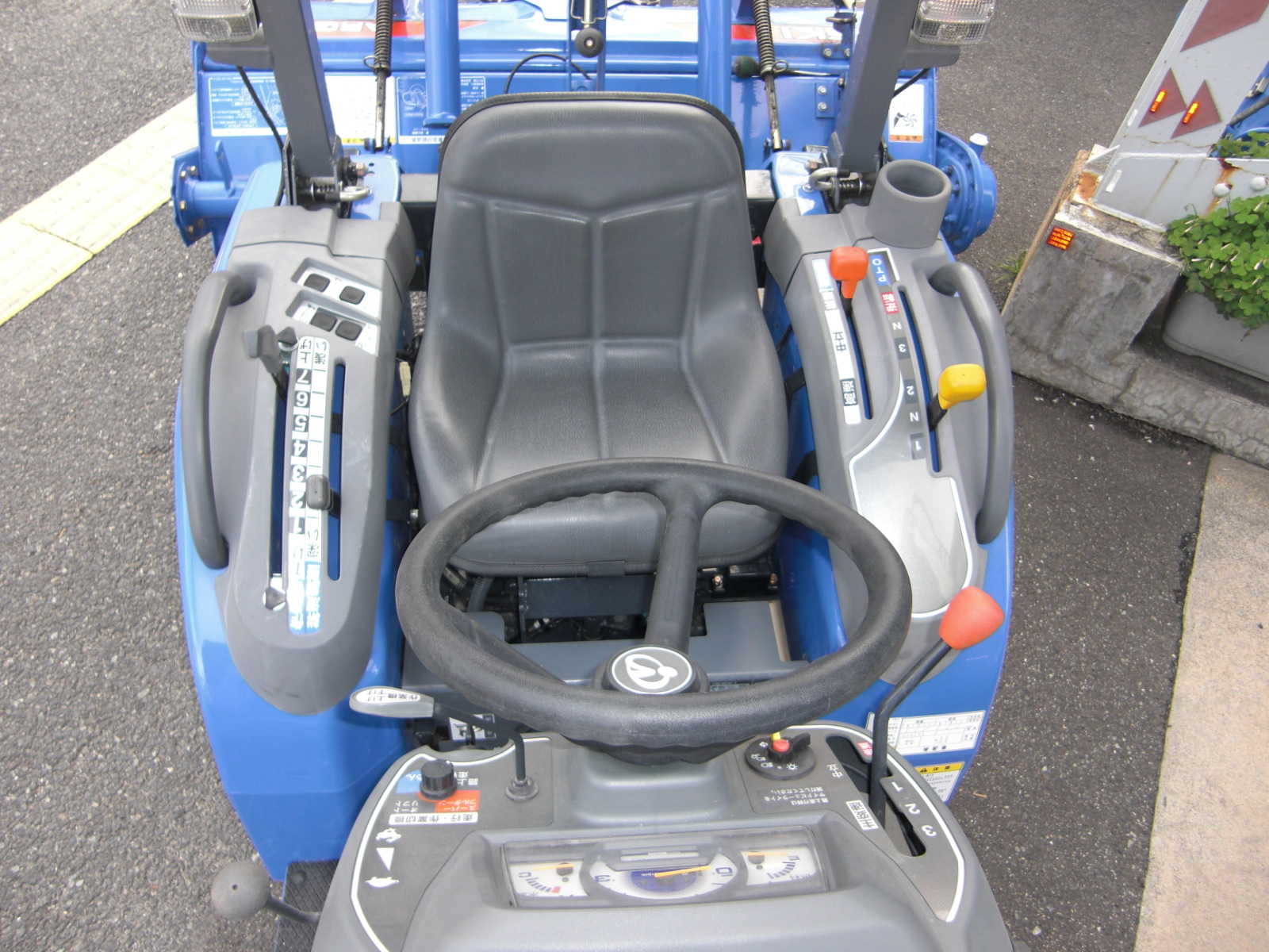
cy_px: 476
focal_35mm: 28
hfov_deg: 63.4
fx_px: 1026
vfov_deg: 49.7
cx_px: 634
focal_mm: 4.9
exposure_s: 1/60
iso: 50
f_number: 2.6
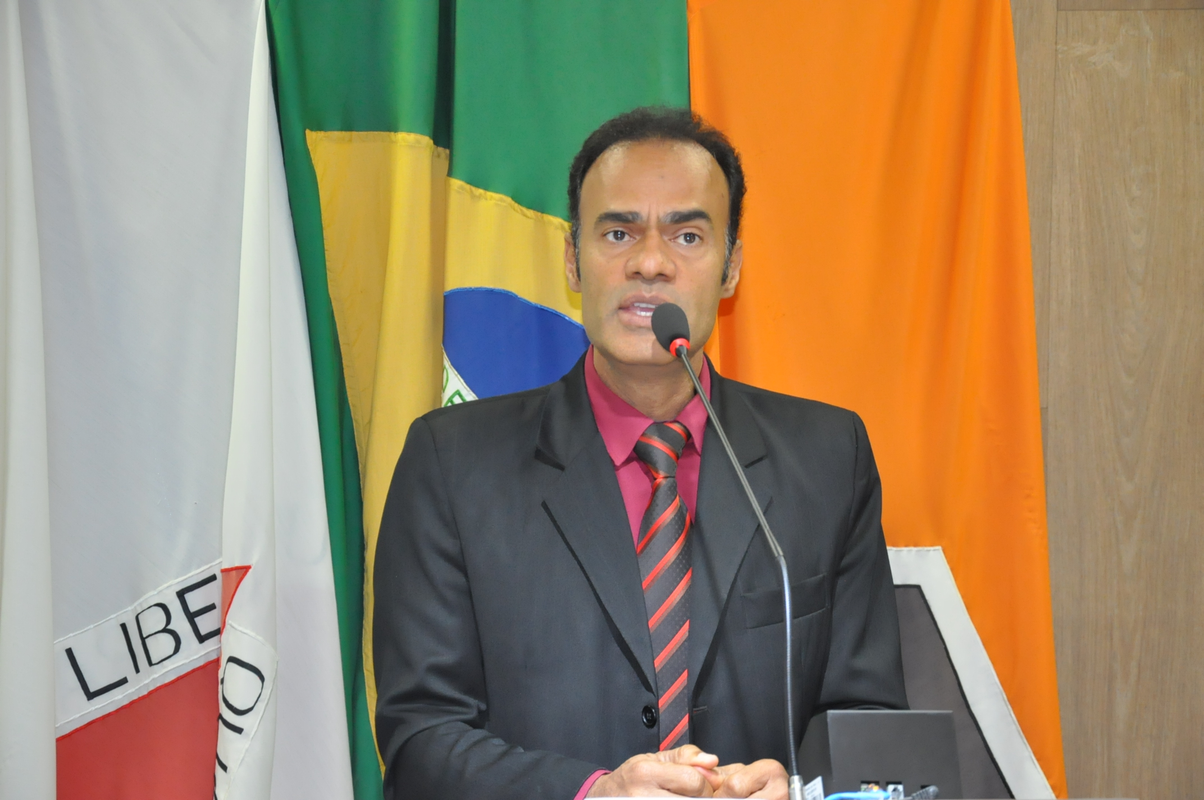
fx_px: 3307
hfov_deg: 20.6
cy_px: 400
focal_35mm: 99
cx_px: 602
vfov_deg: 13.8
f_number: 5.3
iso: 2000
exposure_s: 1/60
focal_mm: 66
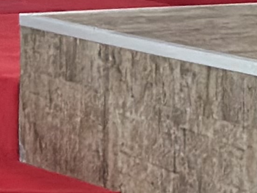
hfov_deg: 5.2
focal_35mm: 351
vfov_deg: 4.2
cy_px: -186
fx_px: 2608
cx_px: 933
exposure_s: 1/60
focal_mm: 6.86
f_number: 1.78
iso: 400
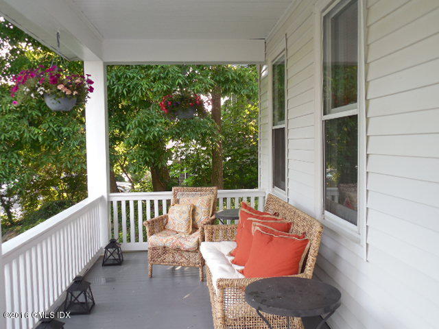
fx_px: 393
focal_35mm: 31
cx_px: 220
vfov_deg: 45.4
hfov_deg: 58.4
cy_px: 164
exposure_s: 1/60
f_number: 3.6
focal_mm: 5.6
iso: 125
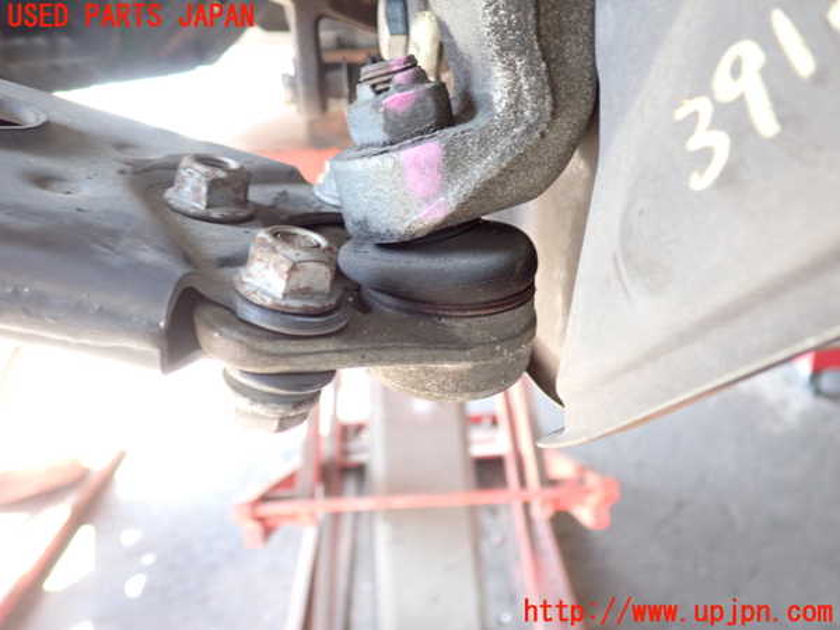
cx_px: 420
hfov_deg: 60.0
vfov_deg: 46.8
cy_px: 315
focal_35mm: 30
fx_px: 728
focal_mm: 5.4
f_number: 2.3
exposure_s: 1/30
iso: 250
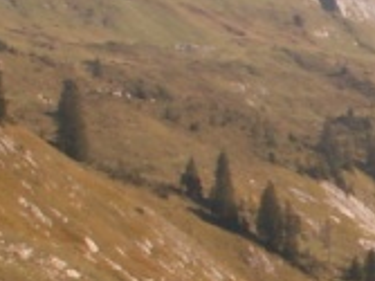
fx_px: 2327
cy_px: 189
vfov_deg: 6.9
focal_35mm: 215
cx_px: 597
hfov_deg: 8.9
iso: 50
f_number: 5.6
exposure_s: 1/160
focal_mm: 5.86
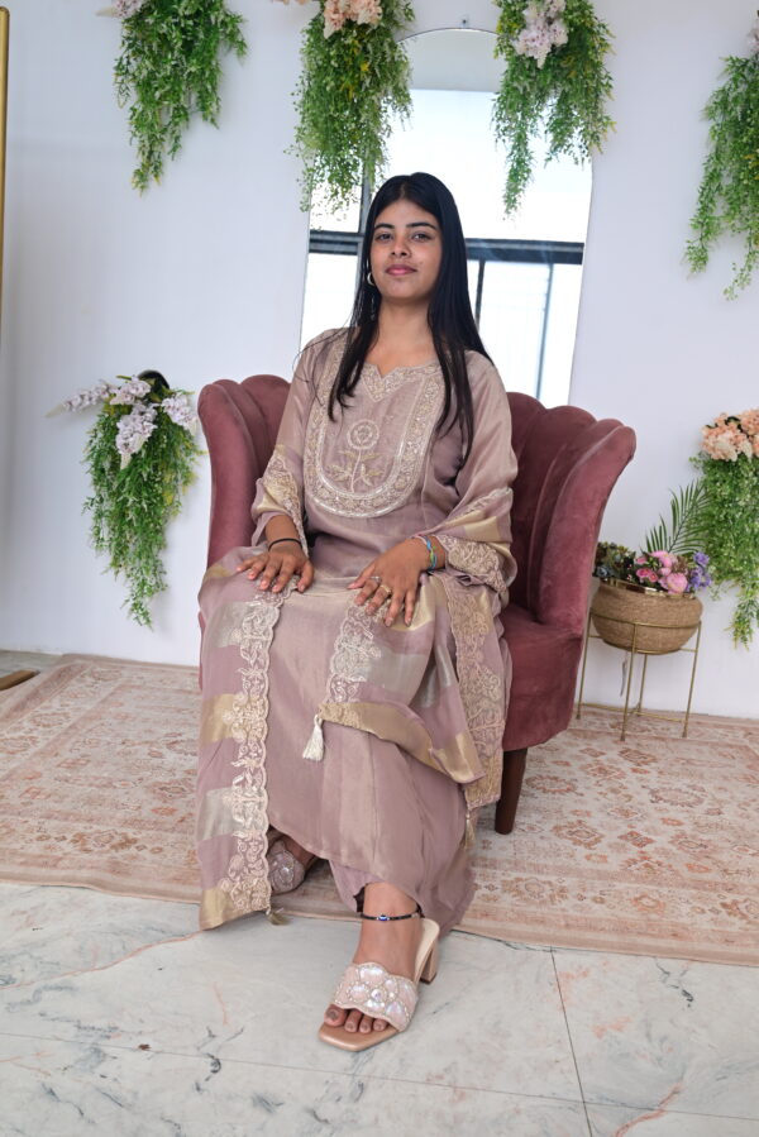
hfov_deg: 41.7
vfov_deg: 59.5
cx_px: 380
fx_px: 995
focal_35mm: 32
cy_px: 568
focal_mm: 31.5
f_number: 5.6
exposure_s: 1/125
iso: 125
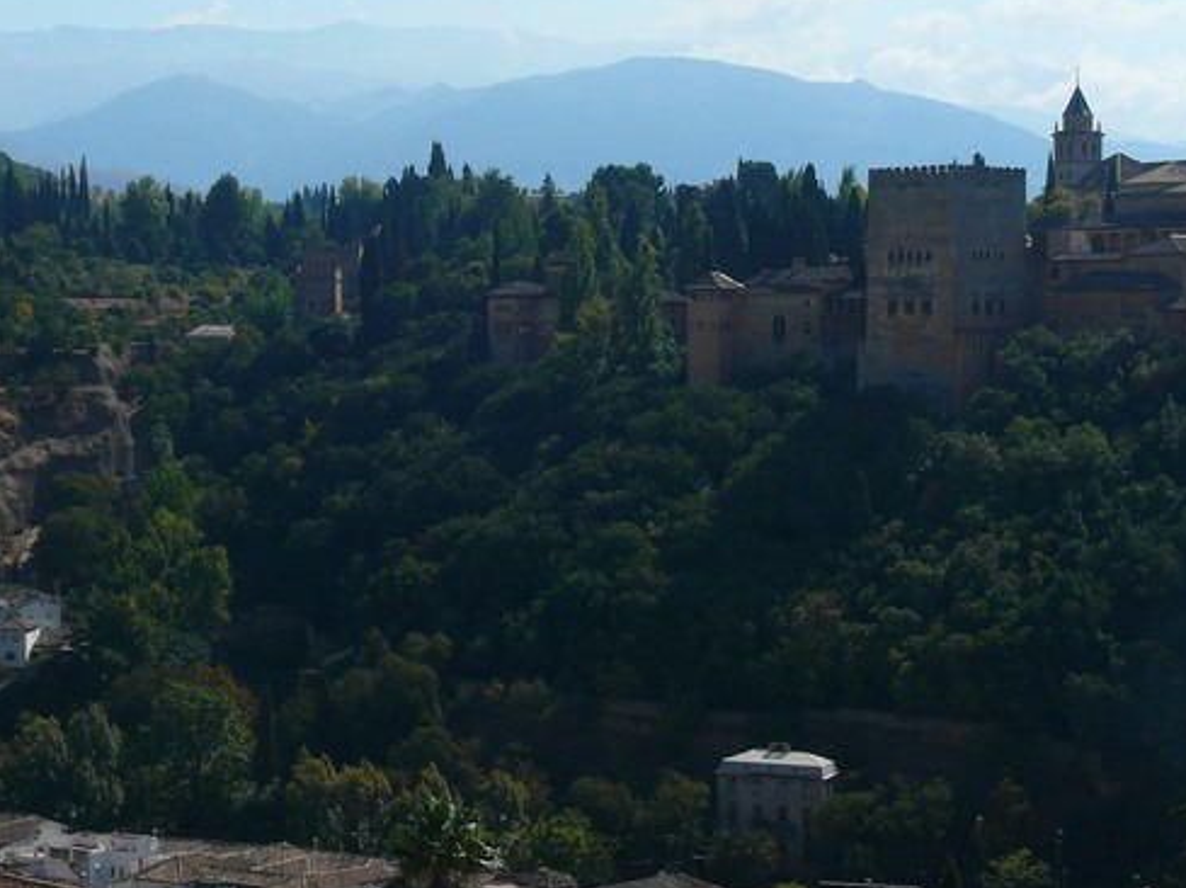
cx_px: 478
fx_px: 3047
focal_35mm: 89
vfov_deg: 16.5
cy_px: 221
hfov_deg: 22.0
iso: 100
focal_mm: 12.2
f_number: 5.6
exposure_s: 1/250
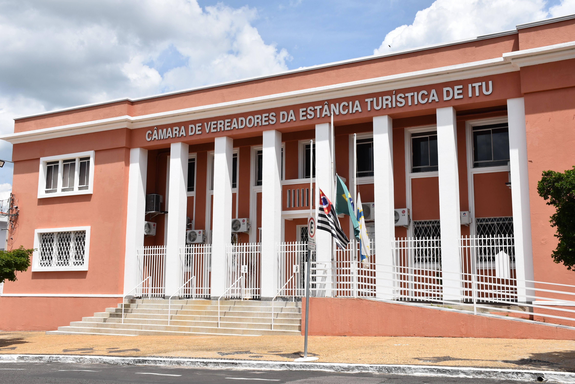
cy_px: 192
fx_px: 575
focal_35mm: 36
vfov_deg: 36.9
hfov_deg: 53.1
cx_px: 288
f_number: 10
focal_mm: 24
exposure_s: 1/500
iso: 200
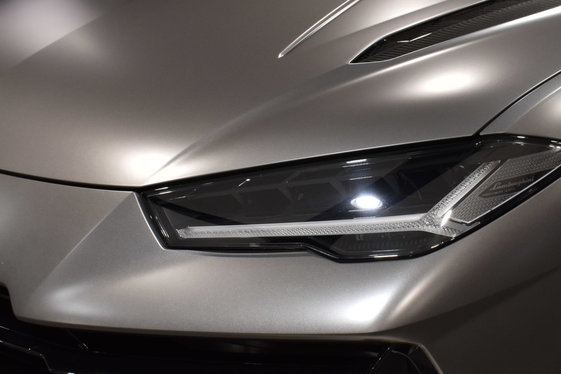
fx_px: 1028
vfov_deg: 20.6
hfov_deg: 29.9
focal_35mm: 66
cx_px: 432
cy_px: 240
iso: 500
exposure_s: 1/30
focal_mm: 20
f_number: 8
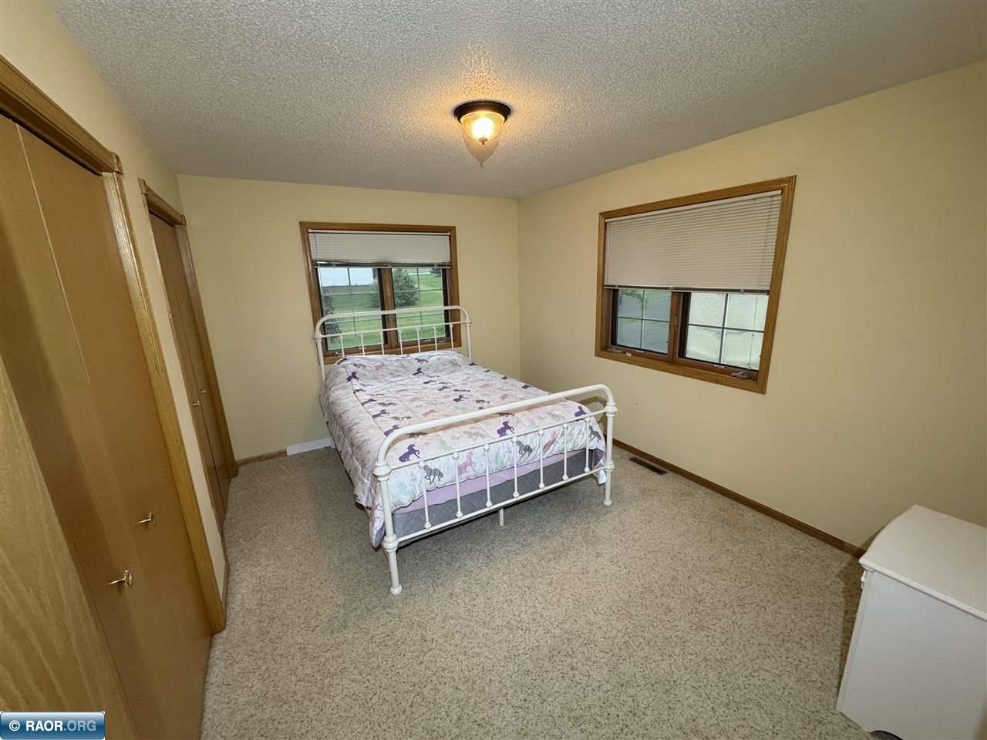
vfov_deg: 85.7
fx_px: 399
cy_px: 370
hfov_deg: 102.1
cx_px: 494
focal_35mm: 14
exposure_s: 1/120
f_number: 2.2
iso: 320
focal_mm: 2.22
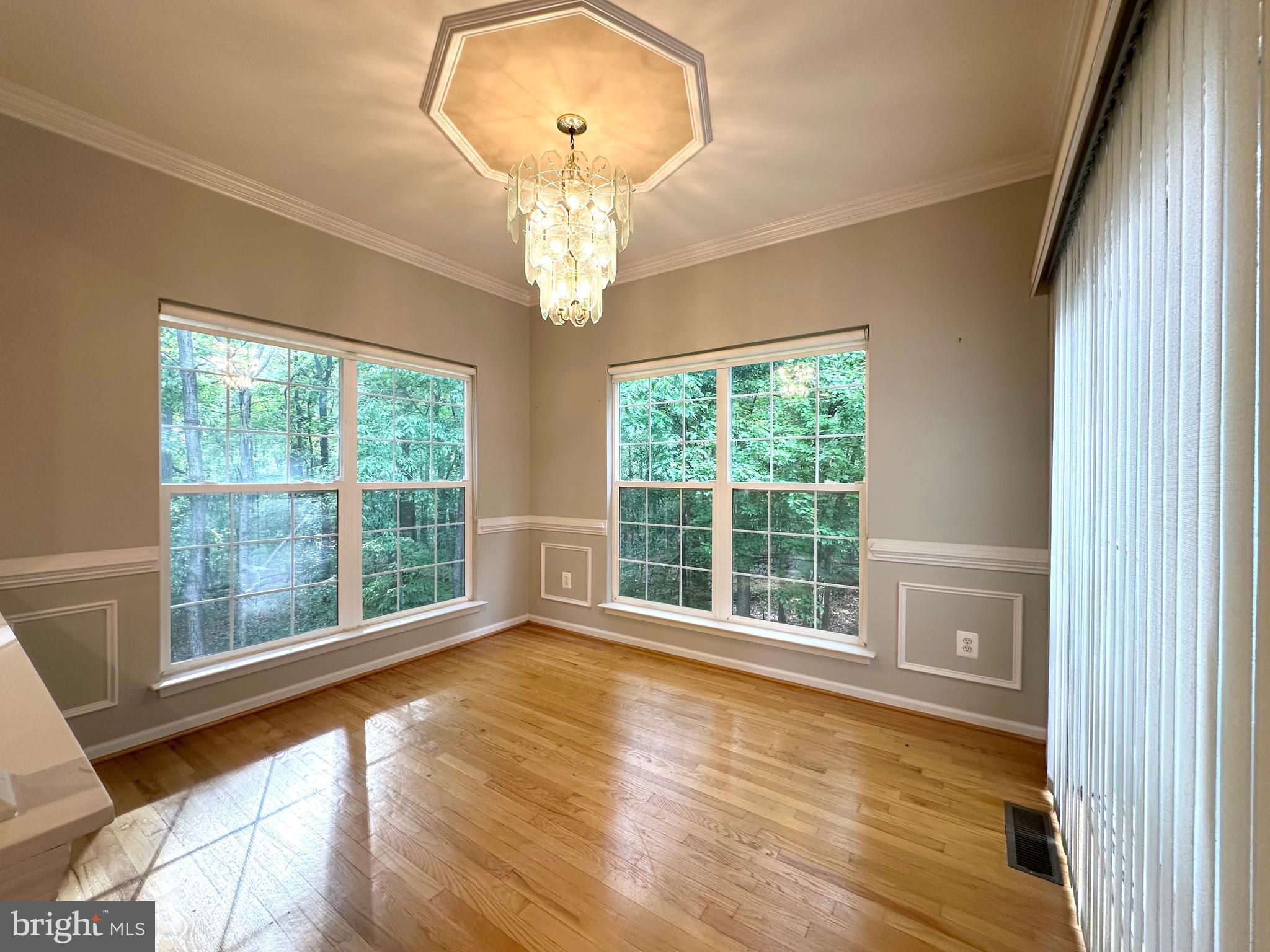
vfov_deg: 85.7
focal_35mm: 14
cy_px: 476
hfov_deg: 102.1
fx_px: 514
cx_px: 635
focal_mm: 2.22
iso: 160
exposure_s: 1/60
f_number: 2.2
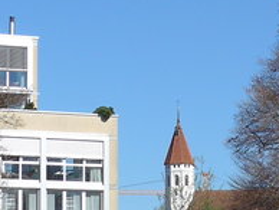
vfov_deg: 7.1
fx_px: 1695
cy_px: 178
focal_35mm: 210
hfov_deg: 9.4
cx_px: 183
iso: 80
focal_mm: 7
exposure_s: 1/1600
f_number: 2.8
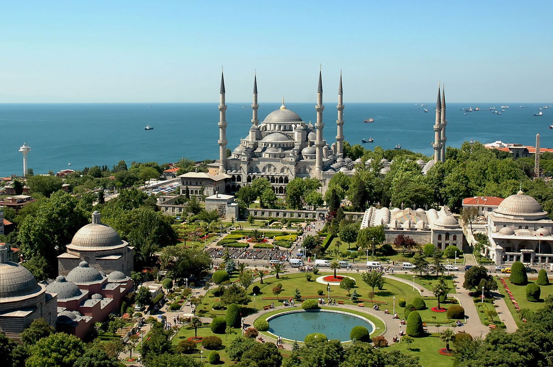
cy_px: 160
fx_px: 761
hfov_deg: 39.9
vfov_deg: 27.1
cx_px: 249
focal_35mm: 50
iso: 200
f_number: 8
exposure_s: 1/250
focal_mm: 27
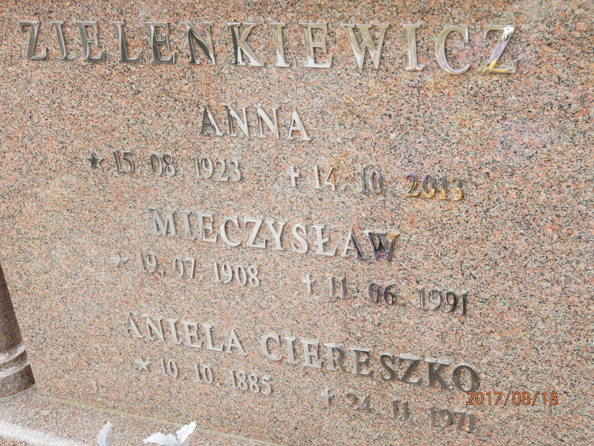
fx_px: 944
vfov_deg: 26.6
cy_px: 223
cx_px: 297
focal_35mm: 55
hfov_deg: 34.9
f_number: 3.8
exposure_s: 1/80
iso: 200
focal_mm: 9.9
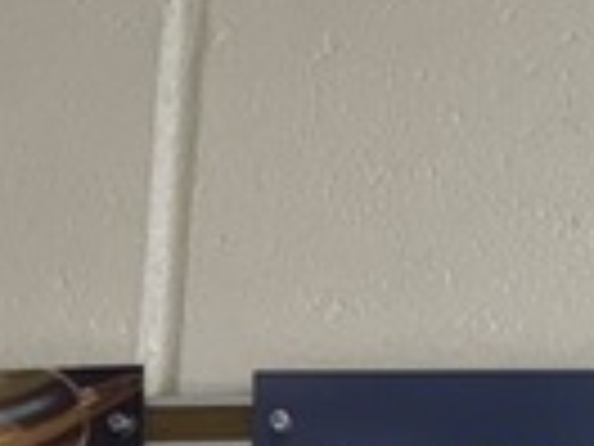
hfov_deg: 9.2
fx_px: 3192
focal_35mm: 186
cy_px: 550
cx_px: 1539
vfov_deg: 7.9
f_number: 1.78
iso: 160
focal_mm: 6.76
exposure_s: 1/120
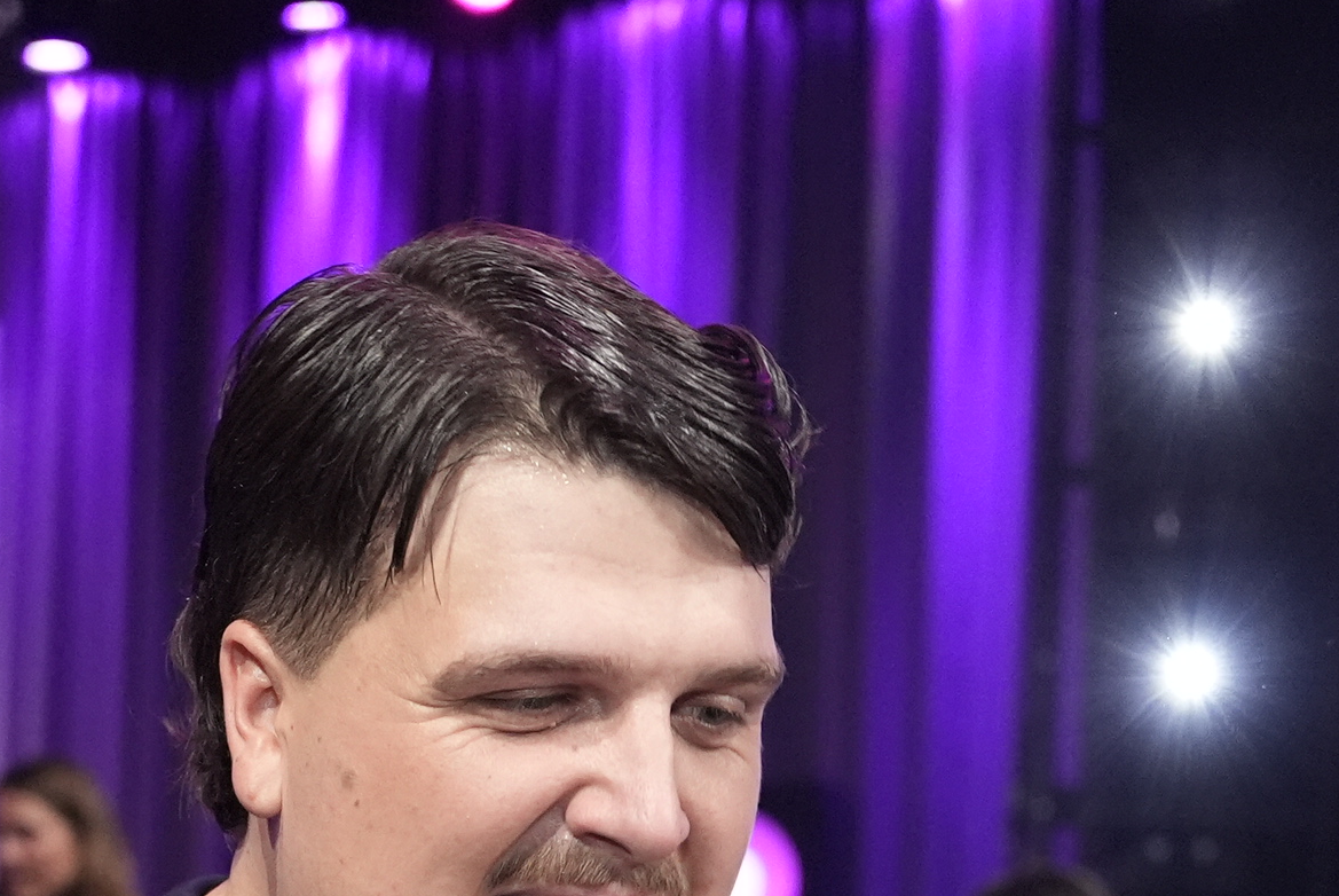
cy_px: 1283
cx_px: 375
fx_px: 3760
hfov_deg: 20.1
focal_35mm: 101
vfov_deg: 13.0
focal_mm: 30
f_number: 2.8
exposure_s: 1/250
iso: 4000
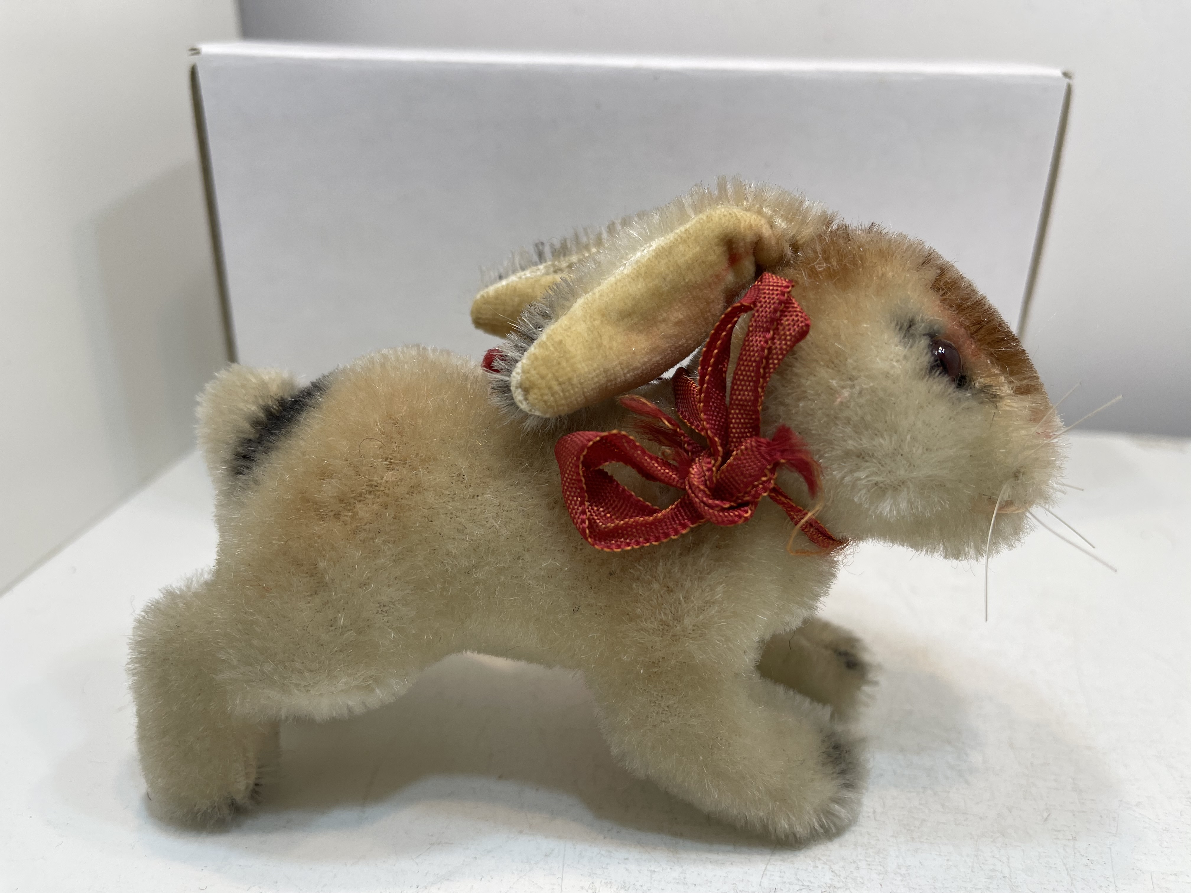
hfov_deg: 69.4
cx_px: 596
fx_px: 860
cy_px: 446
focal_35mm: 25
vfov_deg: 54.9
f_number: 1.6
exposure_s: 1/173
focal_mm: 5.1
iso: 32
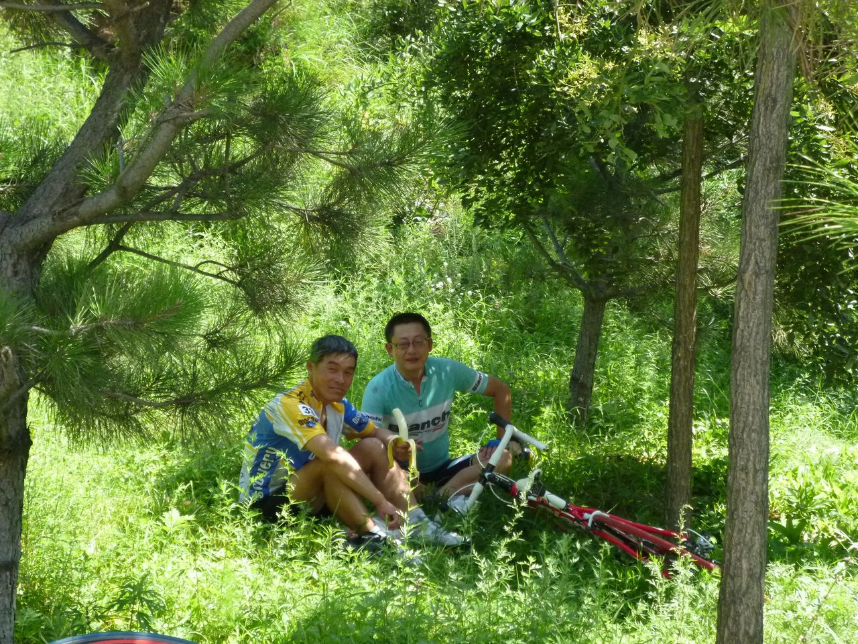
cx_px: 429
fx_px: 1735
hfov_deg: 27.8
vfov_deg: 21.0
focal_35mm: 70
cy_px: 322
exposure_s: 1/320
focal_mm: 12.5
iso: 400
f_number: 5
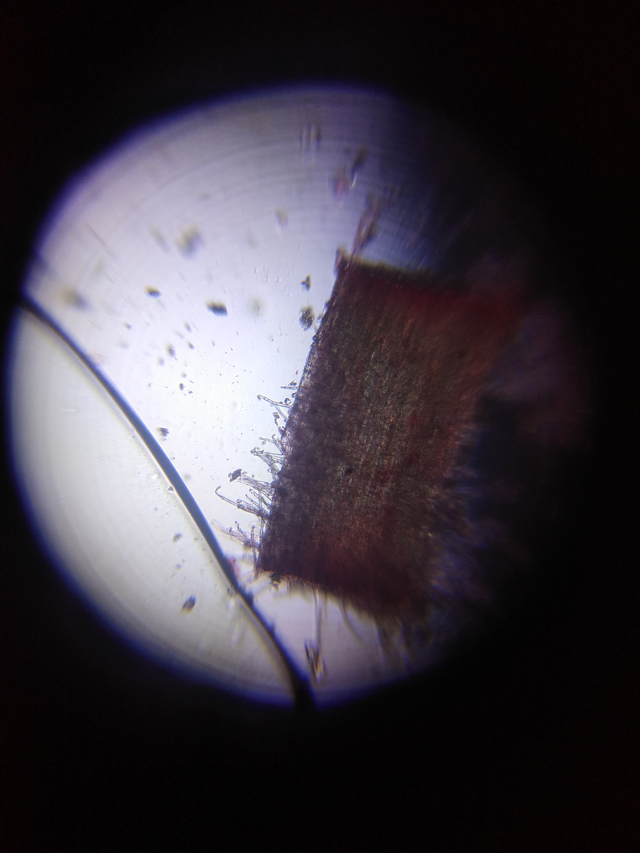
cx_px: 320
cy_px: 426
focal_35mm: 21
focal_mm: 3.57
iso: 100
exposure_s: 1/216
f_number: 2
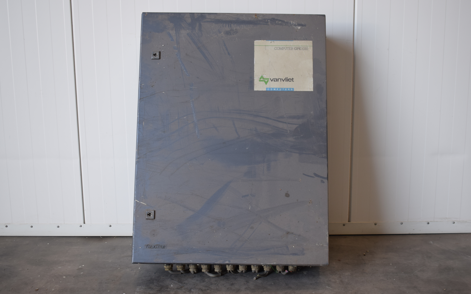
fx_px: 571
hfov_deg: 44.8
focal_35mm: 45
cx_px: 235
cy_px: 140
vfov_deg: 28.9
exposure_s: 1/100
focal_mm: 29
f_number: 5
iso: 400
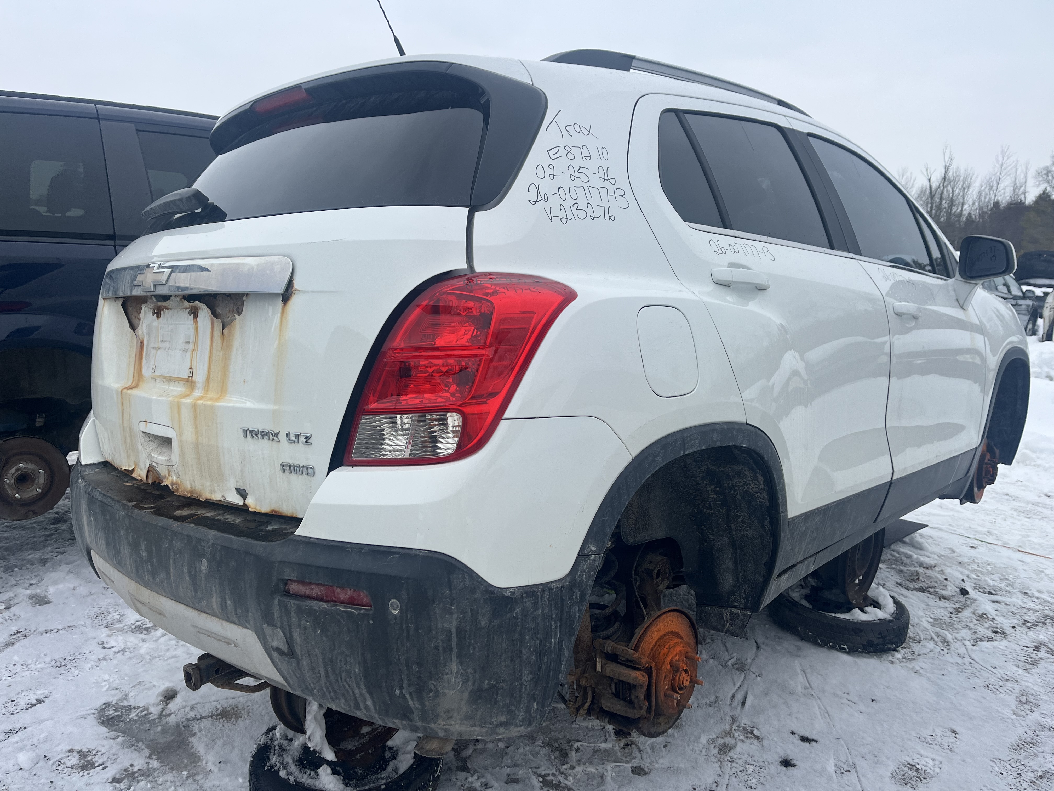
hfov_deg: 67.3
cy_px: 396
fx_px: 792
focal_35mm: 26
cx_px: 527
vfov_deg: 53.1
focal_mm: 5.1
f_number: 1.6
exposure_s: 1/2967
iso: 50
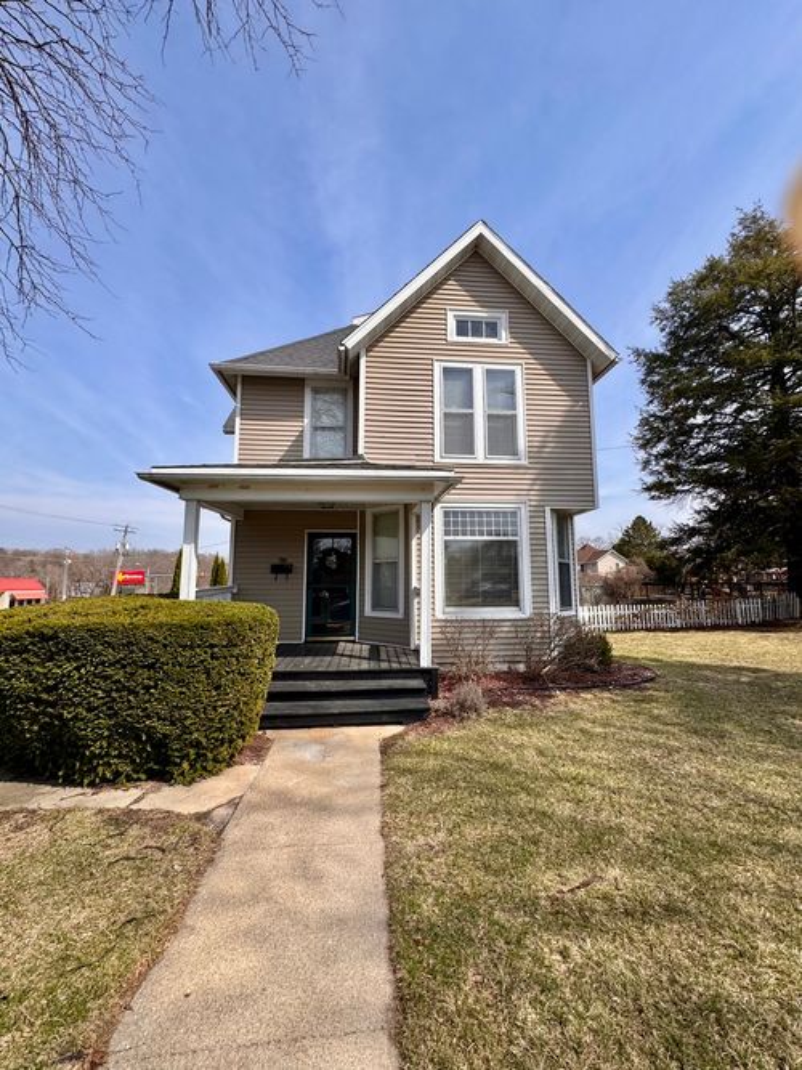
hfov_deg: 85.7
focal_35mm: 14
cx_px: 401
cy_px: 535
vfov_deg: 102.1
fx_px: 433
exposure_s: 1/1748
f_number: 2.2
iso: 50
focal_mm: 2.22
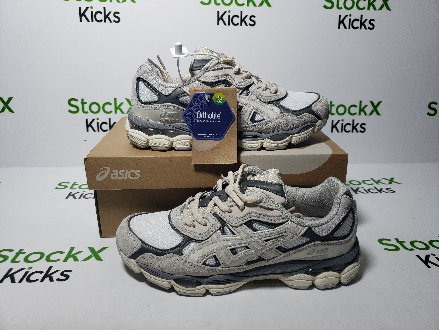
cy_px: 165
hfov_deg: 67.3
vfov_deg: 53.1
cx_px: 220
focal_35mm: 26
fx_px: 330
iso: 50
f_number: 1.5
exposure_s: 1/467
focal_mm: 4.3
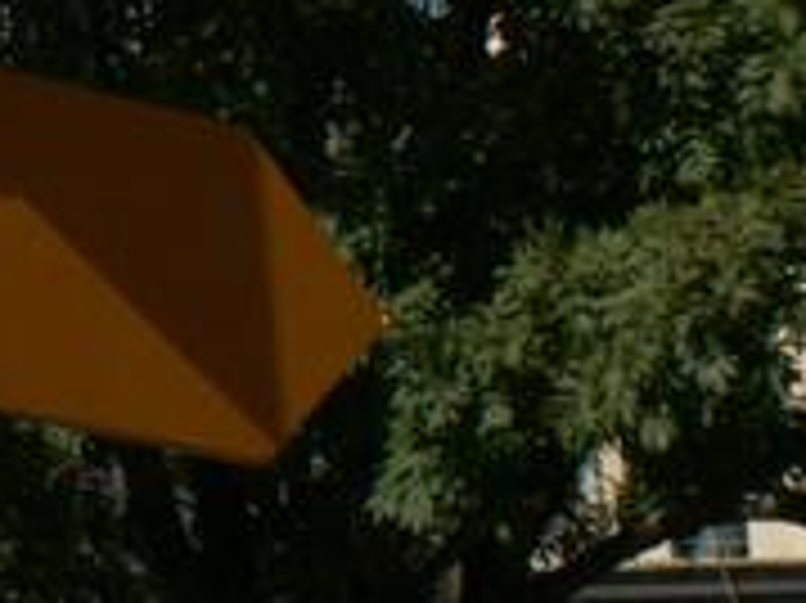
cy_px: -148
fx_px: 5491
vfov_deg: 6.2
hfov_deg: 8.2
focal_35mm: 236
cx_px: -446
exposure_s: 1/250
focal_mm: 11.06
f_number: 8
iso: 50
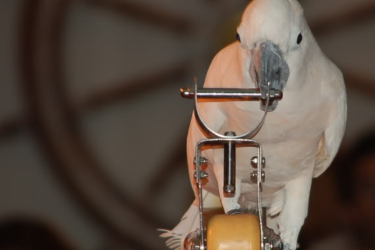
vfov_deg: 3.0
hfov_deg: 4.4
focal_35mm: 465
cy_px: 146
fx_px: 4841
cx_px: 253
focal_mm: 220
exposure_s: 1/60
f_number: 6.3
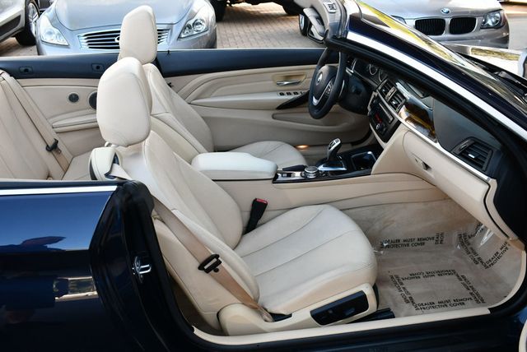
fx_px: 527
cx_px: 264
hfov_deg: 53.1
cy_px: 176
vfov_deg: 36.9
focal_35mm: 36
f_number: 4.5
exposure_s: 1/250
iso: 400
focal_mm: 18
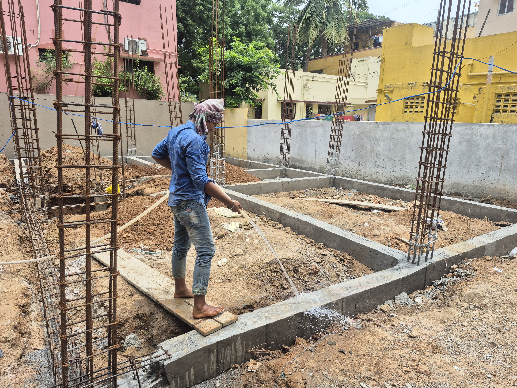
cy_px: 194
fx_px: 344
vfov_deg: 58.9
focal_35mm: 23
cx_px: 258
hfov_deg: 73.9
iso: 25
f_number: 1.8
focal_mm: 5.4
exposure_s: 1/970
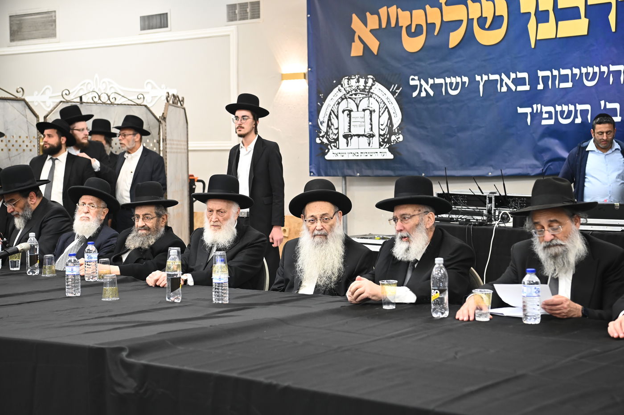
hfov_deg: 33.4
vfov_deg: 22.6
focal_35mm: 60
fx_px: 1039
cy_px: 208
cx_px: 312
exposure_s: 1/160
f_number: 4.5
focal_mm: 60
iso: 2000
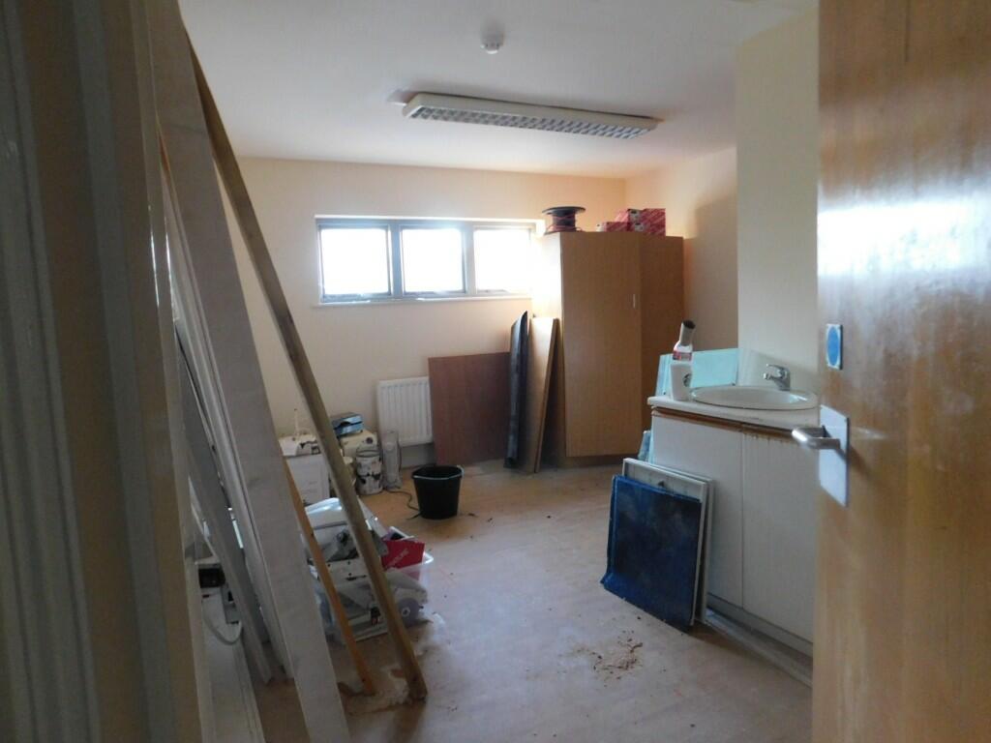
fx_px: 658
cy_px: 372
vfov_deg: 58.9
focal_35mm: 23
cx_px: 496
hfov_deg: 73.9
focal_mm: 4
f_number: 3
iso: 500
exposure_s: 1/8
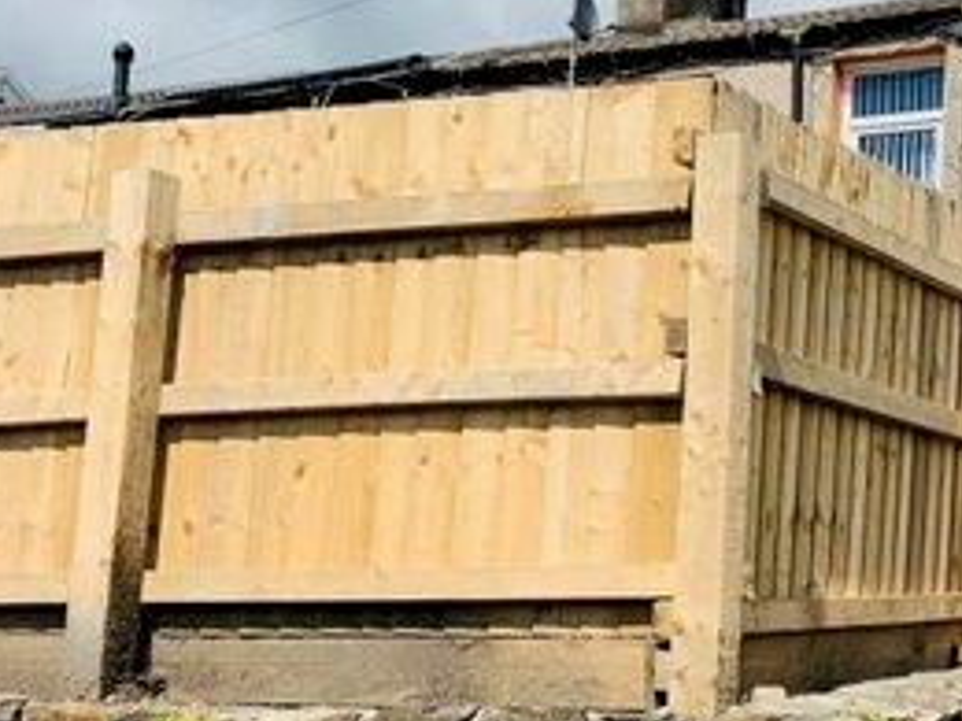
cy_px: 431
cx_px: 918
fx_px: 1945
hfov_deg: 26.6
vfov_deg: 21.0
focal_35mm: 70
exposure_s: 1/3937
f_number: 1.8
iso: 25
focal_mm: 4.25
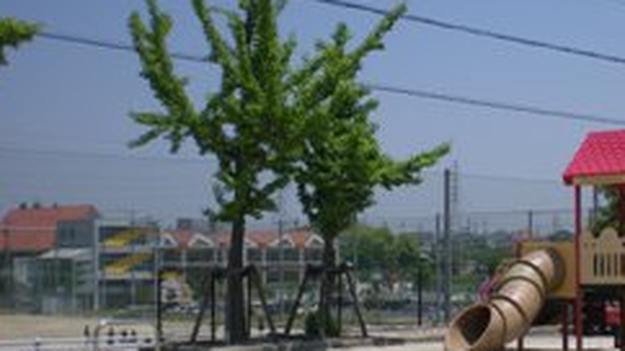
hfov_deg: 28.5
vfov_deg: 16.5
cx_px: 484
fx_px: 1210
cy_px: 222
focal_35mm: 73
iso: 64
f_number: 4.6
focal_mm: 6.3
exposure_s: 1/825
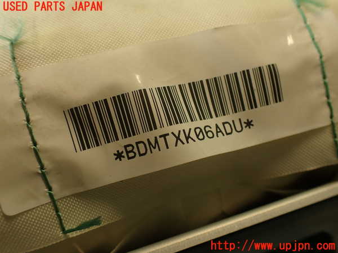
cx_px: 169
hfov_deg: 60.0
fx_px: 293
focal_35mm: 30
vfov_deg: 46.8
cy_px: 126
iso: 160
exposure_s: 1/60
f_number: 2.3
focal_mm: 5.4
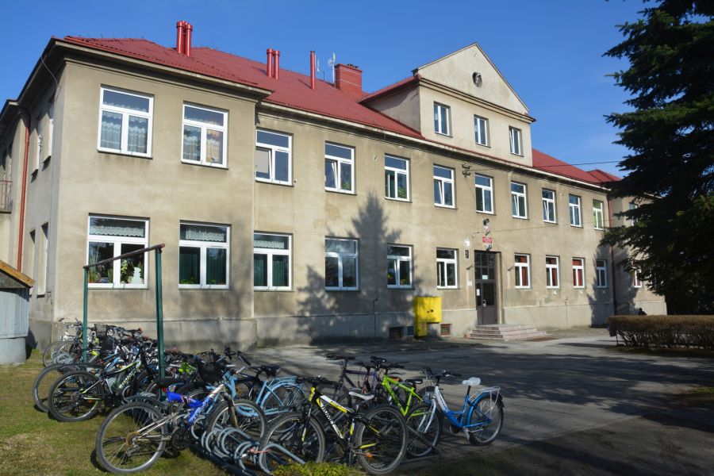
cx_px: 357
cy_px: 238
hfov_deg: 67.4
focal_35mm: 27
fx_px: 535
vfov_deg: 47.9
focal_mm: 18
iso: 100
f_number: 8
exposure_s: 1/250
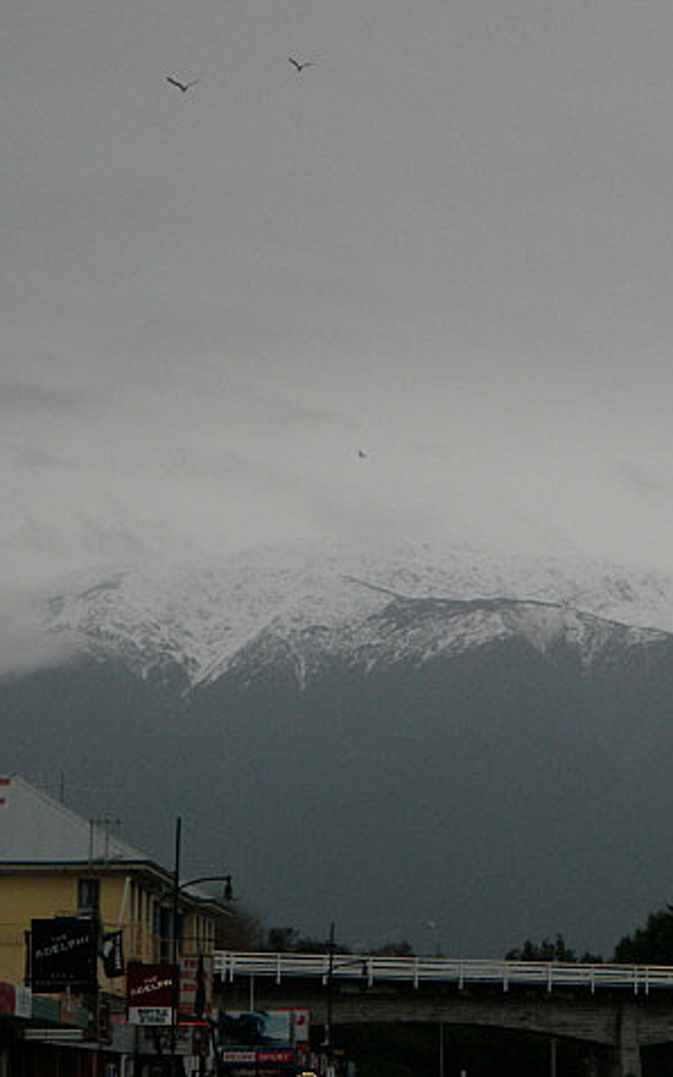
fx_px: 4256
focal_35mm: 145
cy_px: 537
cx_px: 522
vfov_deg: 14.4
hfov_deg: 9.0
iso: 200
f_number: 5.1
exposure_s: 1/500
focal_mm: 18.2
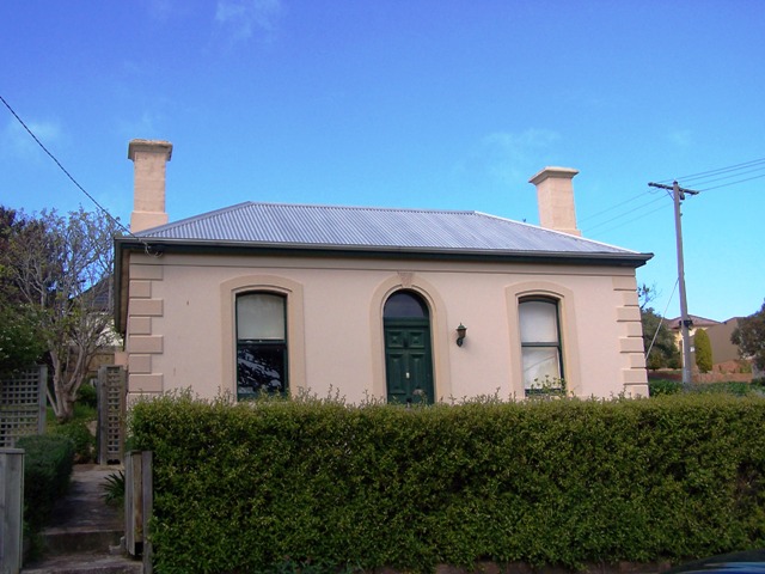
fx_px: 840
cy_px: 287
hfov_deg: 49.0
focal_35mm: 38
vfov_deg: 37.7
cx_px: 382
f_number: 4
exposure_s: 1/500
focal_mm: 6.3
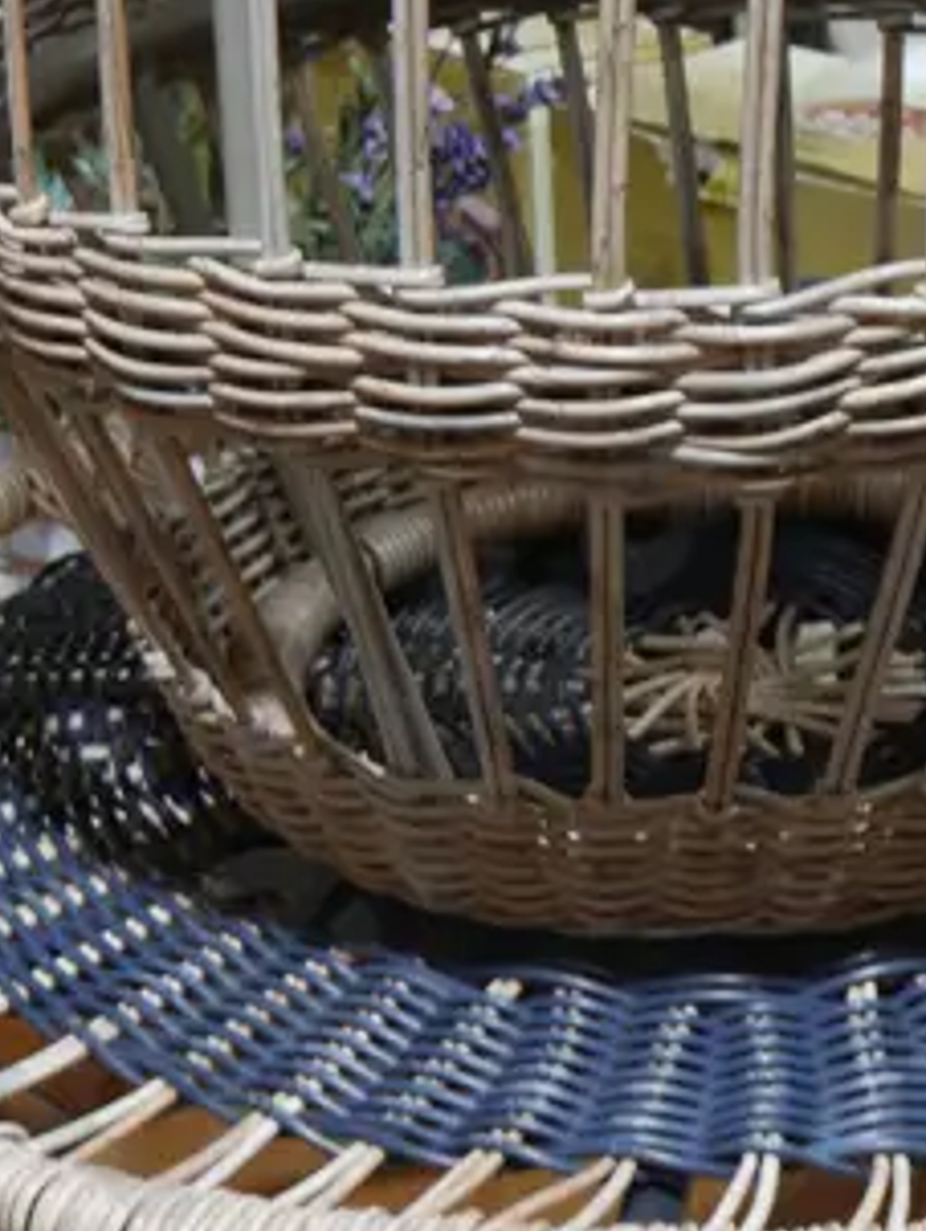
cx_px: 765
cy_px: 289
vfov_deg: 20.5
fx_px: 3384
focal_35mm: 95
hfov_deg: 15.5
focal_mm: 14
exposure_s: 1/60
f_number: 3.5
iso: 250
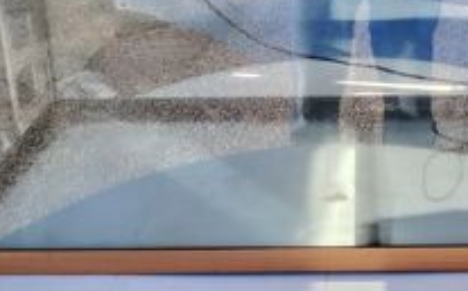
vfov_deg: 21.3
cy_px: 14
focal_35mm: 59
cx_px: 373
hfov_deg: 33.6
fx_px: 752
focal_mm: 5.25
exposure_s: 1/900
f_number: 1.75
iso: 228
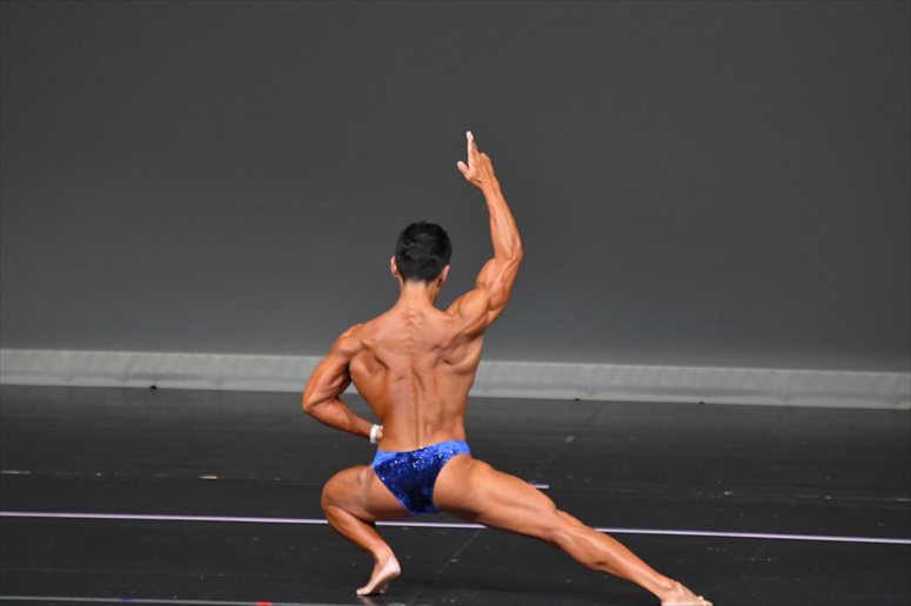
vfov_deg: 3.7
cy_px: 303
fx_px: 9485
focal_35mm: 375
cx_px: 456
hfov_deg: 5.5
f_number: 5.6
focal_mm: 250
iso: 4000
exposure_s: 1/400
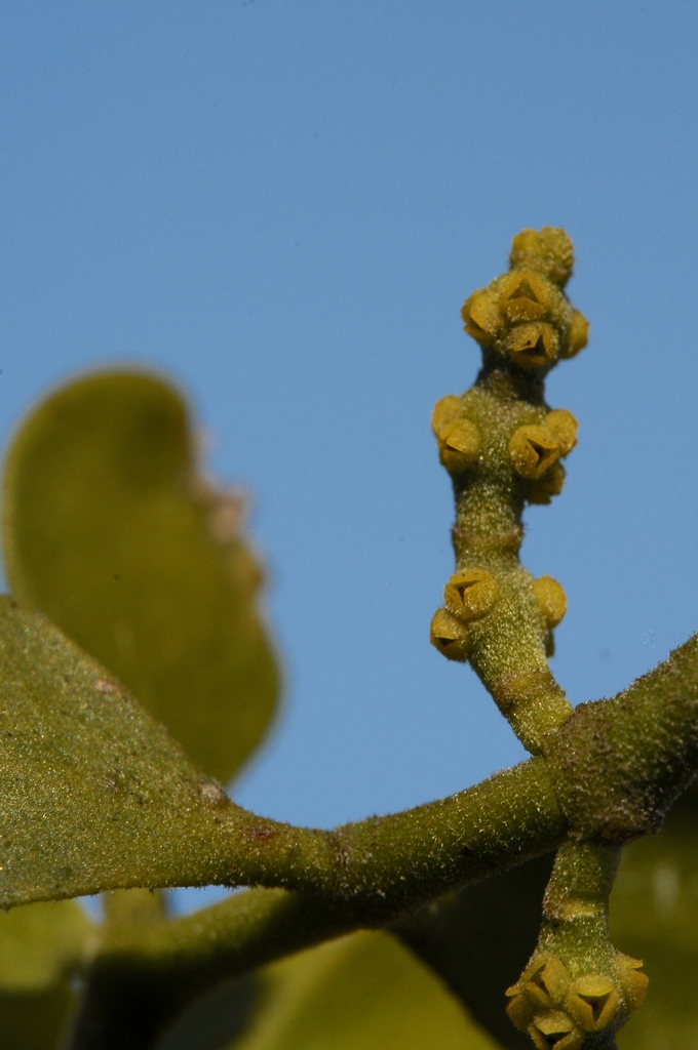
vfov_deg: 22.6
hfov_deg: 15.1
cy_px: 525
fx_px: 2624
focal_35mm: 90
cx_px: 349
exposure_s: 1/320
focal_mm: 60
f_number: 20
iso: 400
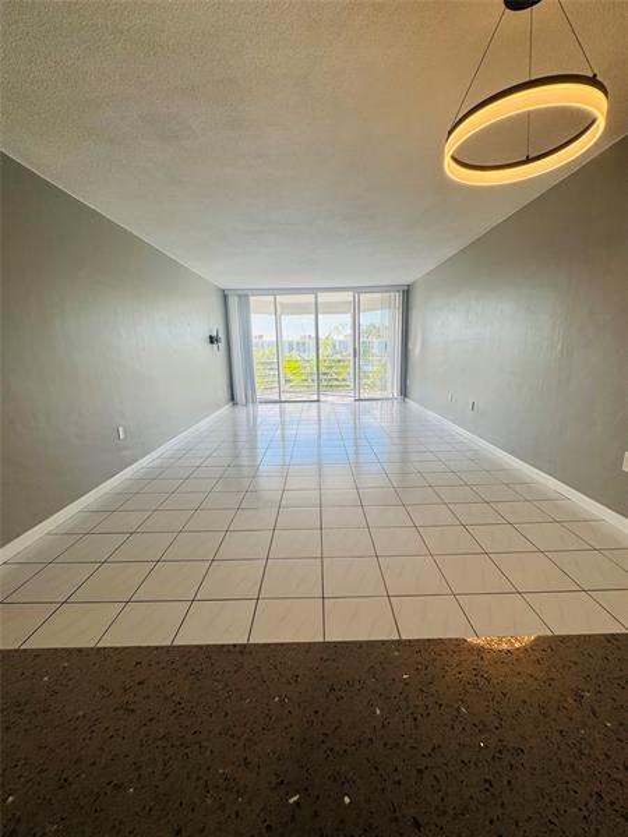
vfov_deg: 102.1
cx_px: 314
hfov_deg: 85.7
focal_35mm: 14
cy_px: 418
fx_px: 339
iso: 40
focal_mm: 2.22
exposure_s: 1/196
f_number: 2.2
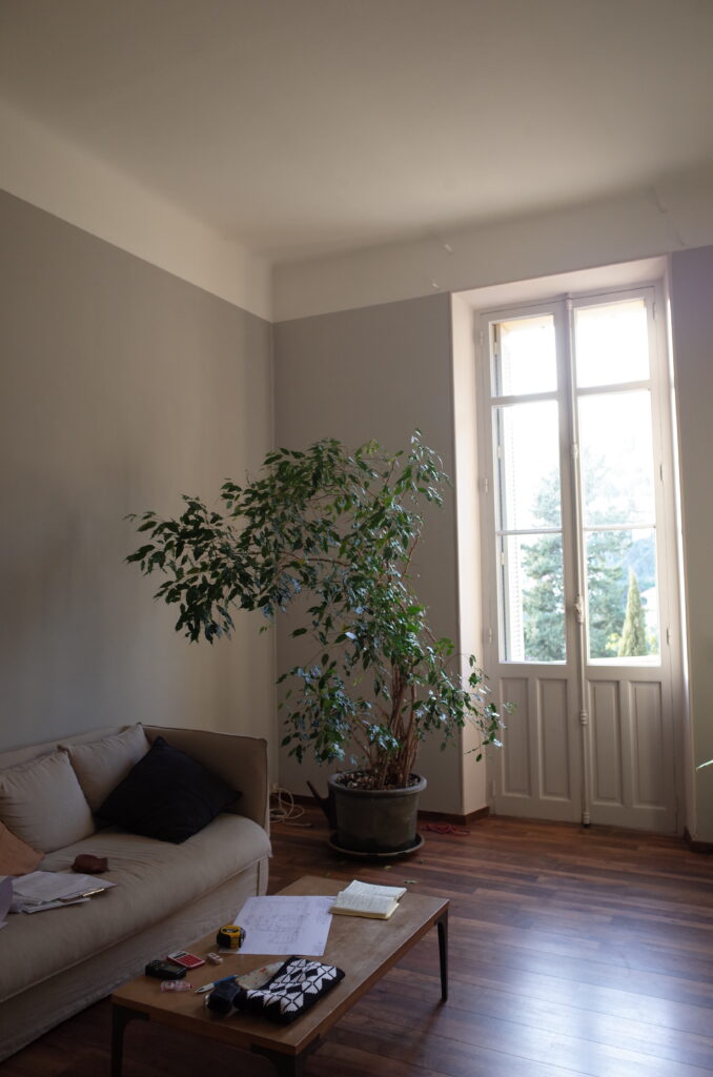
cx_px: 356
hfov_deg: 46.2
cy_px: 538
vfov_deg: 65.6
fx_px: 836
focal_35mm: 28
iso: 320
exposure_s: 1/40
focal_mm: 18.3
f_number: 2.8
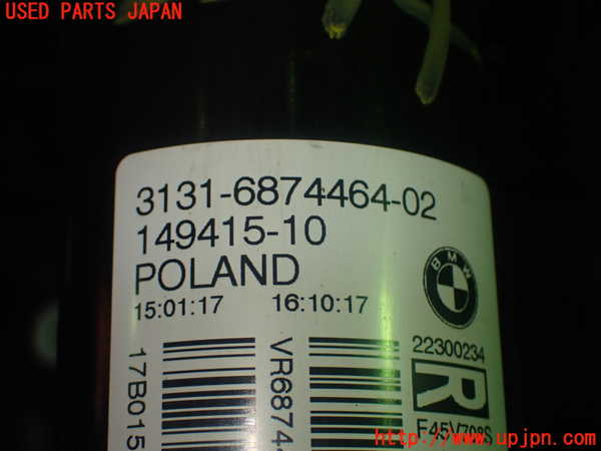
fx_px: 1076
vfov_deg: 23.7
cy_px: 226
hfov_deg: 31.2
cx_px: 300
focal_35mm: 62
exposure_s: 1/250
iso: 320
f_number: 3.6
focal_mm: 11.09
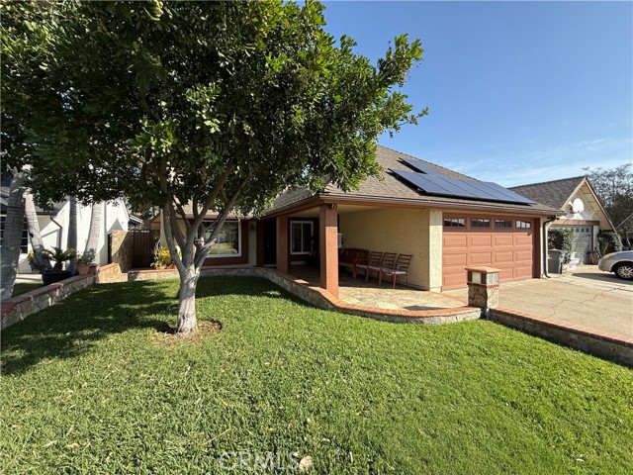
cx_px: 316
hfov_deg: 102.1
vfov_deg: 85.7
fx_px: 256
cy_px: 238
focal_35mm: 14
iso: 50
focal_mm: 2.22
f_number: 2.2
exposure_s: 1/672
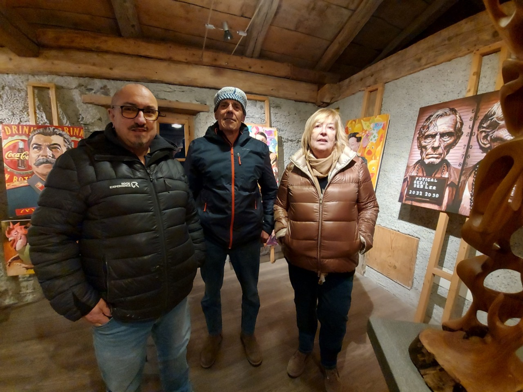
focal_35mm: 13
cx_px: 262
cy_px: 196
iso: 320
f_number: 2.2
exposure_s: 1/33
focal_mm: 1.74
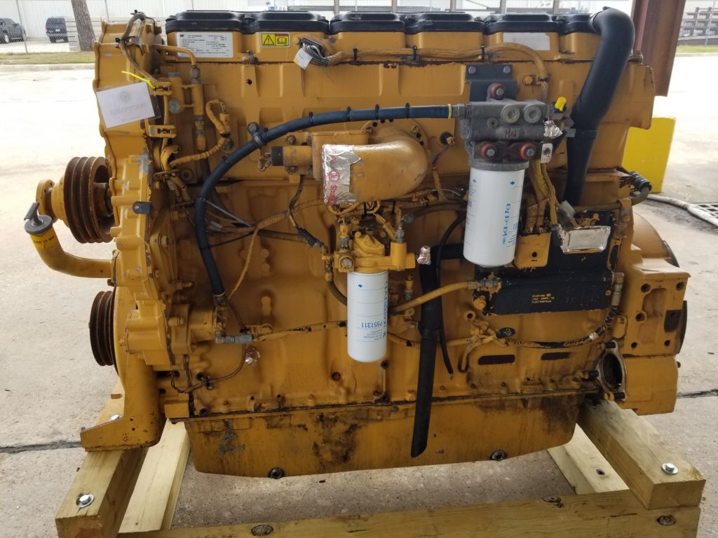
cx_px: 359
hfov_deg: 67.3
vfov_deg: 53.1
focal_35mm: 26
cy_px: 269
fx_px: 539
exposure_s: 1/501
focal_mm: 4.25
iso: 50
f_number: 1.7
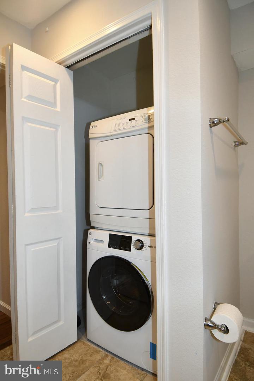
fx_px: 190
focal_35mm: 18
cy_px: 190
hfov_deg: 67.4
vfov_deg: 90.0
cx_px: 127
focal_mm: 12
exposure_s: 1/60
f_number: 4
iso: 500
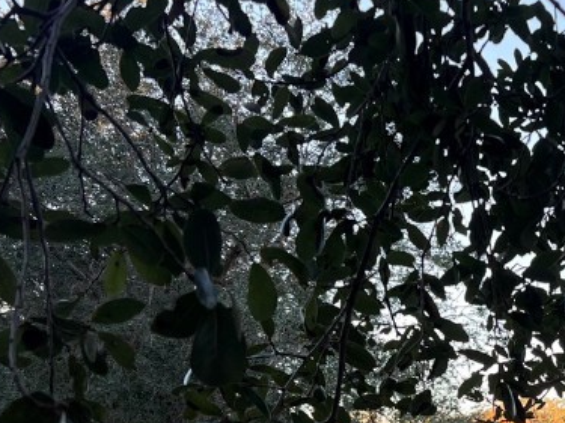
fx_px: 1158
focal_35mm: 71
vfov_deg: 20.1
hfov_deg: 25.6
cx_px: 604
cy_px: 415
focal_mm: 5.7
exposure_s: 1/170
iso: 40
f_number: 1.5
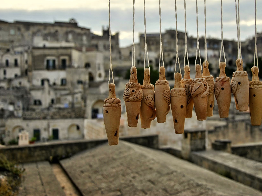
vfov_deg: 30.9
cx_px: 163
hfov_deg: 40.2
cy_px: 87
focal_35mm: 47
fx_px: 356
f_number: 4.5
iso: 100
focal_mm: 26
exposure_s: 1/80
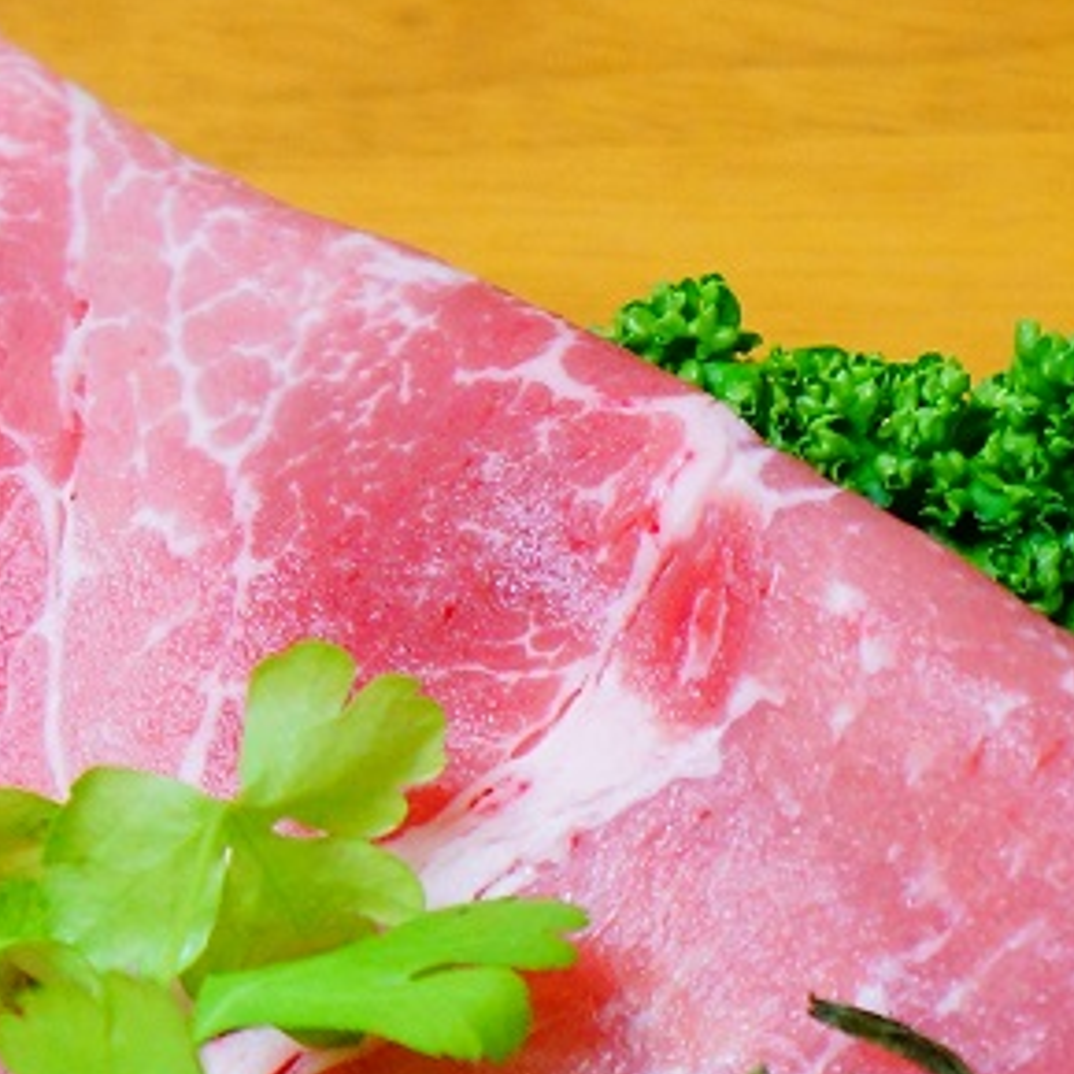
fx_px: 8476
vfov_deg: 7.2
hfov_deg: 7.2
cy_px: 1067
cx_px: 230
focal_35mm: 241
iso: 2500
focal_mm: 55
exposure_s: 1/100
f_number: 5.6
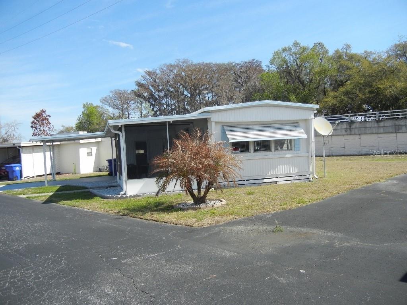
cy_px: 152
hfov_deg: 60.0
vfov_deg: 46.8
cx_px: 204
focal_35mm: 30
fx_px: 353
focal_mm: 5.4
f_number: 7
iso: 160
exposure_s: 1/340
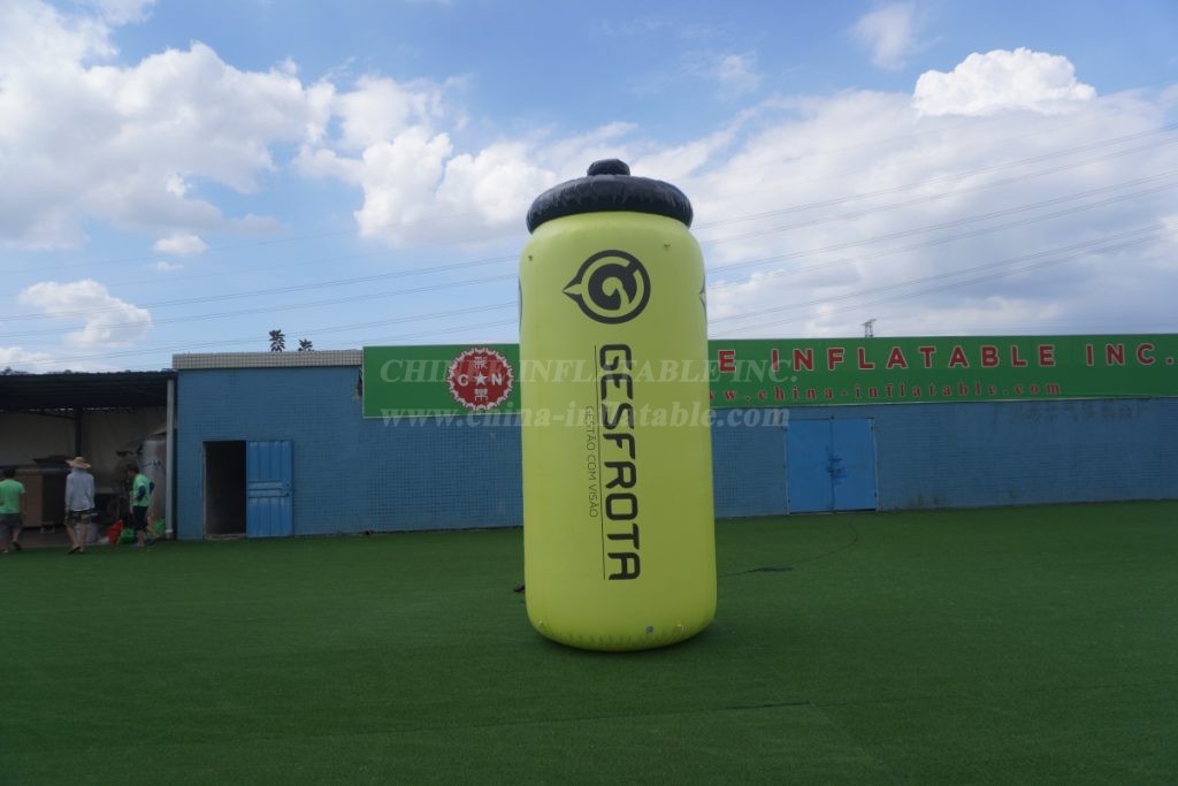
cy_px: 393
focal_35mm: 24
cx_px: 589
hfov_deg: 73.7
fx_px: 785
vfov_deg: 53.1
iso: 100
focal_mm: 16
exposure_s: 1/800
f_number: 4.5
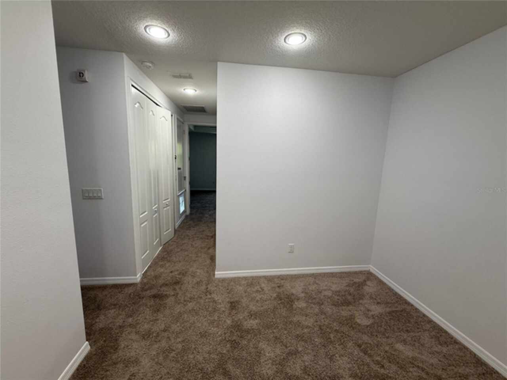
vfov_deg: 85.7
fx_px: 205
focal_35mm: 14
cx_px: 254
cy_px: 190
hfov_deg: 102.1
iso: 100
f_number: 2.2
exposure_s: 1/120
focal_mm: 2.22
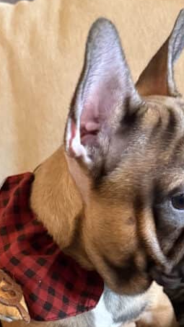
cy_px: 312
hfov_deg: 20.2
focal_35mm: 59
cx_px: 133
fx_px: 512
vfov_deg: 33.1
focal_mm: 6.76
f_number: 1.78
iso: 1000
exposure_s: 1/40
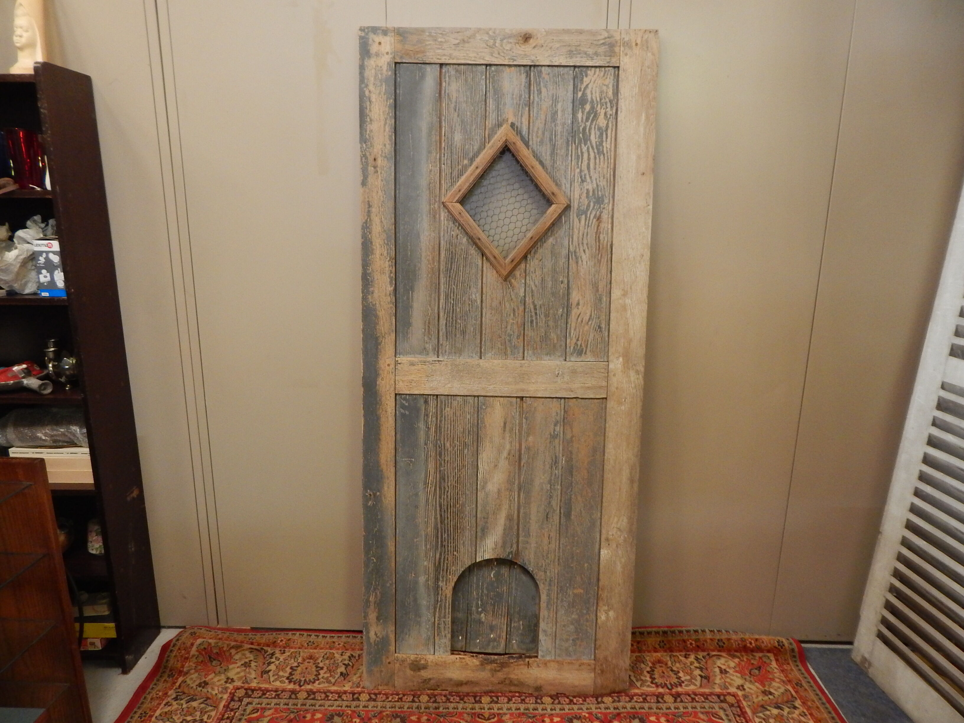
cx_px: 482
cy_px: 362
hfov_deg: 76.4
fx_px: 613
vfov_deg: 61.1
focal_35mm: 22
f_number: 3
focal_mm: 4
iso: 400
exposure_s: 1/10
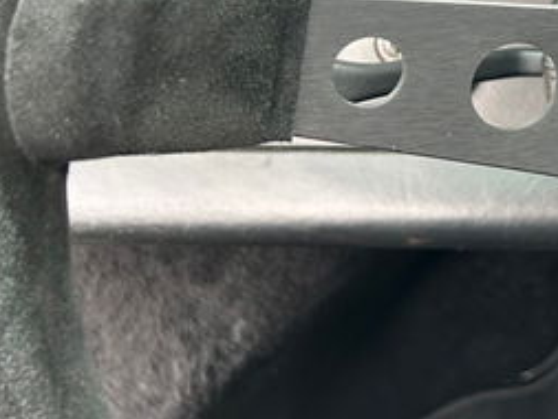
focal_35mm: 79
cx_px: 790
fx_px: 1274
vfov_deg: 18.1
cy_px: -20
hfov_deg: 21.5
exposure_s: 1/121
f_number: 1.5
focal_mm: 5.7
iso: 125
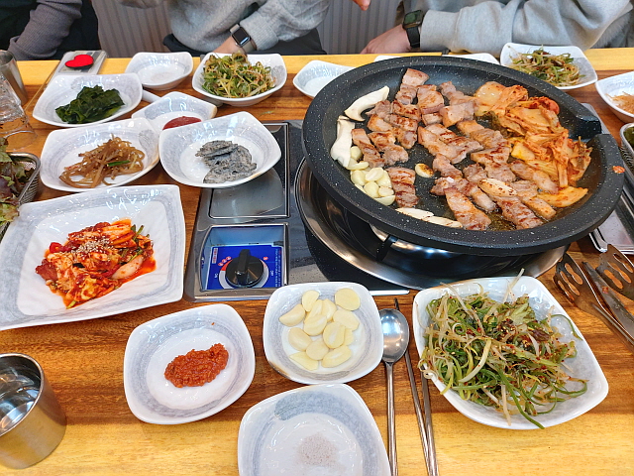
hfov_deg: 69.4
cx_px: 317
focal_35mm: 25
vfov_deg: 54.9
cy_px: 238
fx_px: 458
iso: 80
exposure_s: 1/60
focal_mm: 4.58
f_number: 2
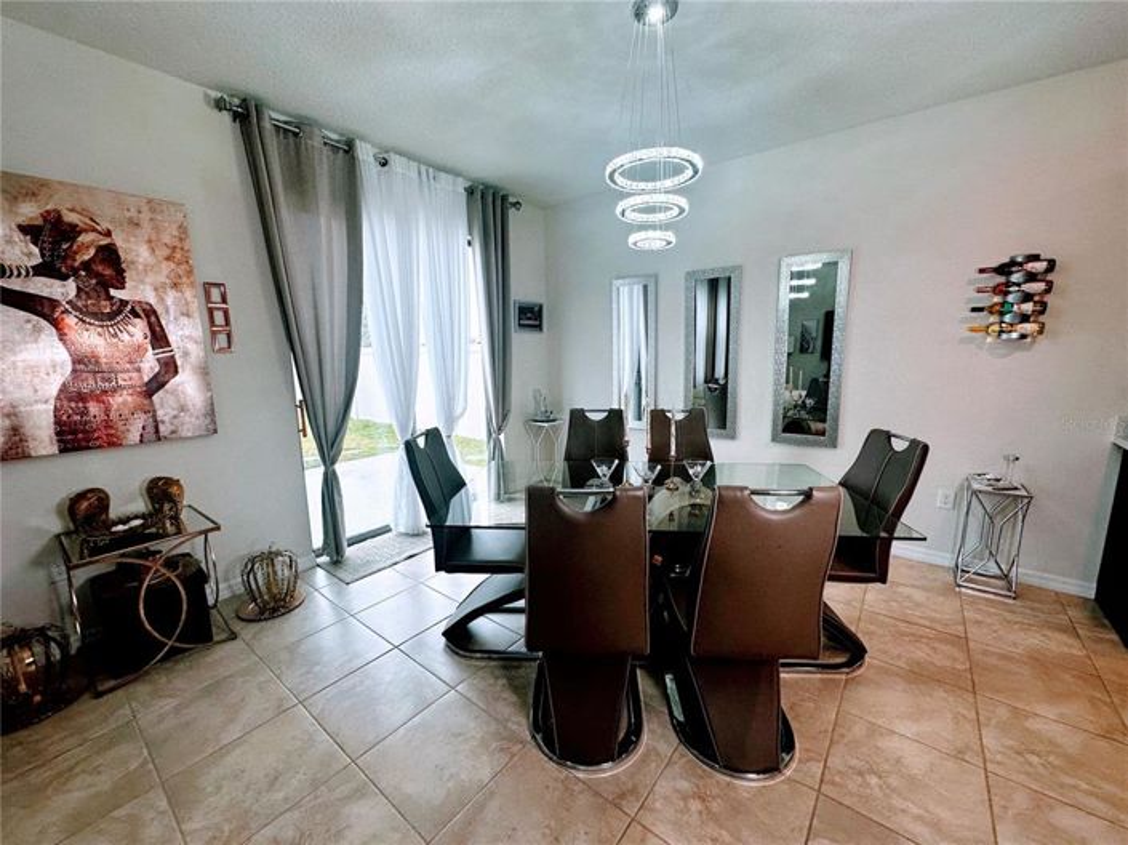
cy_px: 422
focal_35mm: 14
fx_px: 456
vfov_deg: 85.6
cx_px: 564
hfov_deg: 102.1
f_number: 2.2
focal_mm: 2.22
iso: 125
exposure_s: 1/120
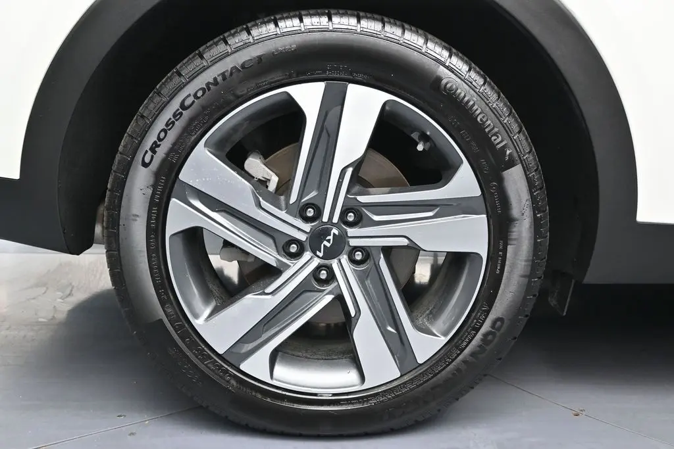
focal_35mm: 38
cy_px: 224
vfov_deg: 35.5
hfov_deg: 51.3
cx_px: 337
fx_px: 702
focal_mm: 25
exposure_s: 1/125
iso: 720
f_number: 4.2
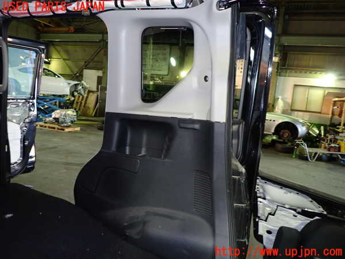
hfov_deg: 69.4
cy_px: 130
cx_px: 172
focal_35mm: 25
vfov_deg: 54.9
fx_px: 249
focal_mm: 4.5
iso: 250
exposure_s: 1/30
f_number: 2
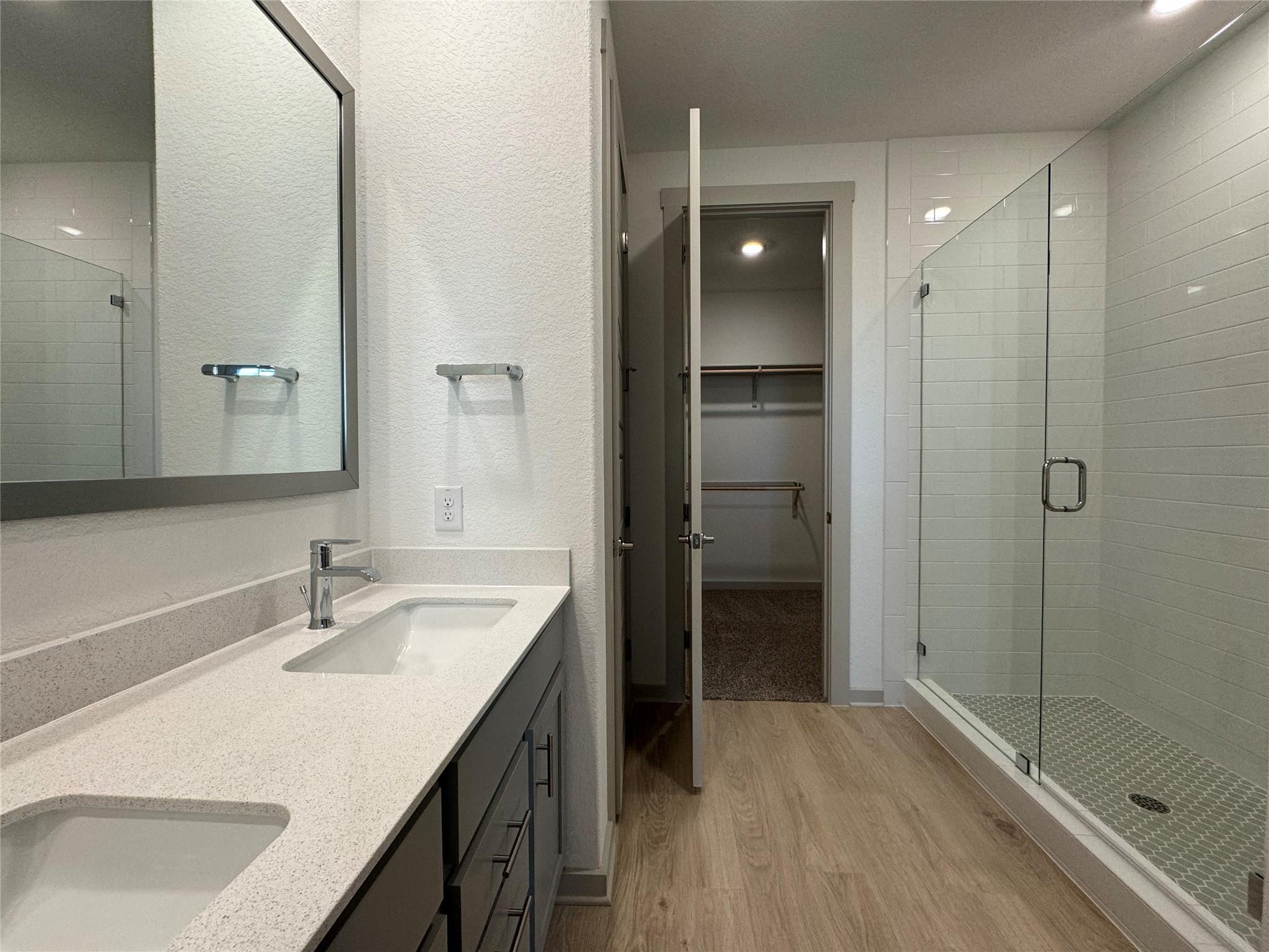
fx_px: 513
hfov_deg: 102.1
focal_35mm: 14
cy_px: 476
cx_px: 634
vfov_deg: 85.7
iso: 160
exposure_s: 1/120
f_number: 2.2
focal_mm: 2.22
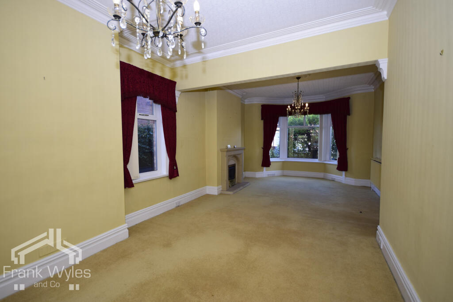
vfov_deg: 77.3
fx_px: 189
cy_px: 151
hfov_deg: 100.4
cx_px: 226
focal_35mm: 15
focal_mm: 10
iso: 400
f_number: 4
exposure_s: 1/160
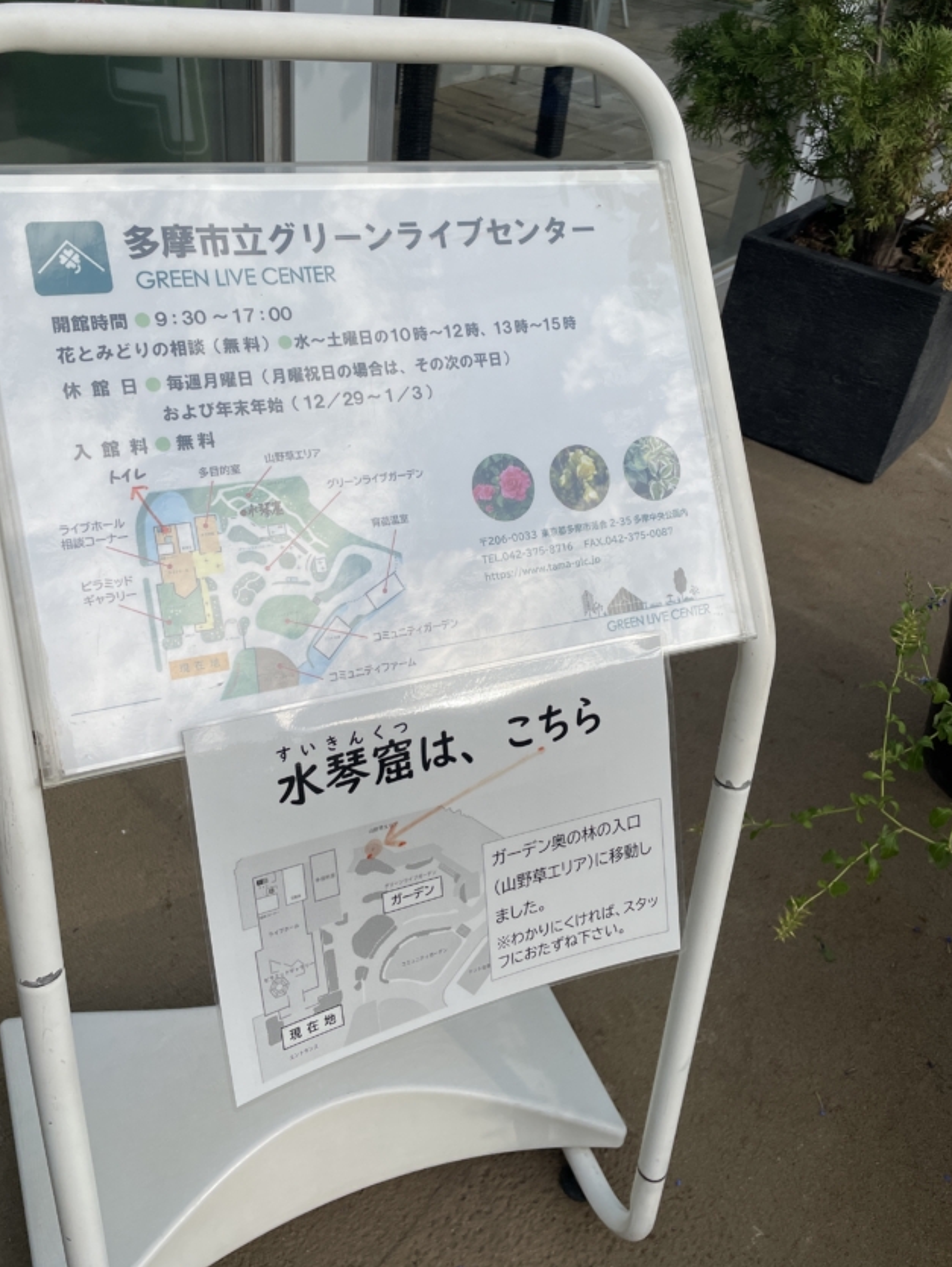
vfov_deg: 59.7
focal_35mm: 30
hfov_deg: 46.8
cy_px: 554
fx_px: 1099
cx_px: 455
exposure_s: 1/3610
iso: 32
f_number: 1.6
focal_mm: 4.2
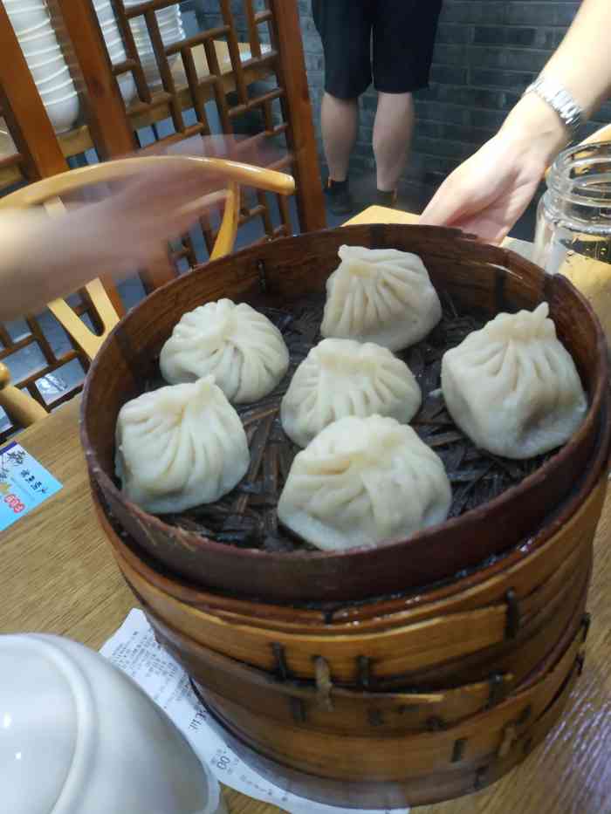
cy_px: 407
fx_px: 753
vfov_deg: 56.8
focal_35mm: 32
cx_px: 306
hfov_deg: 44.2
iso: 802
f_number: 2
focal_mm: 4.5
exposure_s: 1/14
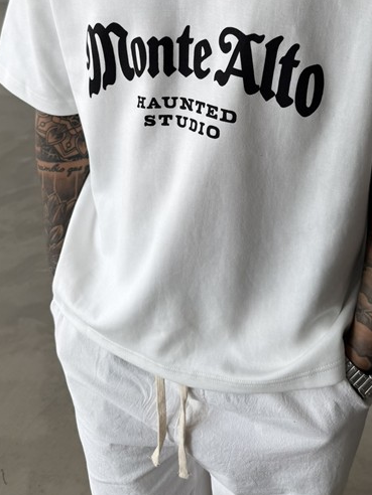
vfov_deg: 45.7
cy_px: 107
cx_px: 215
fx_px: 559
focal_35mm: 39
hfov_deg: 36.7
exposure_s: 1/347
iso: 80
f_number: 1.78
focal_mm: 6.76
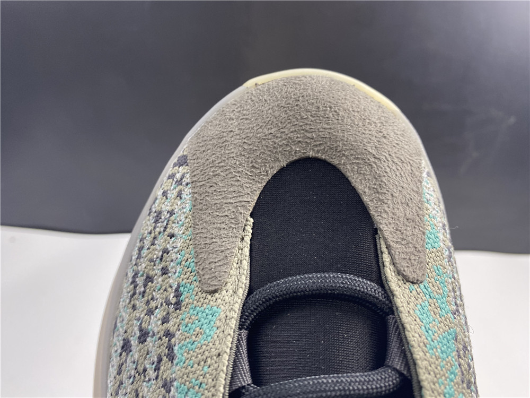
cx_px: 265
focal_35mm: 26
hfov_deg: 67.3
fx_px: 398
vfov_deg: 53.1
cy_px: 199
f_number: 1.8
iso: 64
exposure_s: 1/50
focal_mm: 4.25
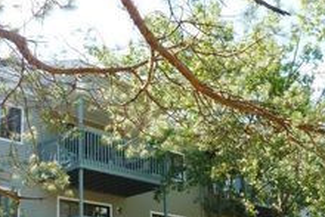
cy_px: 215
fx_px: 533
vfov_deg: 22.2
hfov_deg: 33.9
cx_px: 165
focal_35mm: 59
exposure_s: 1/100
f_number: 4
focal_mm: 4.1
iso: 80
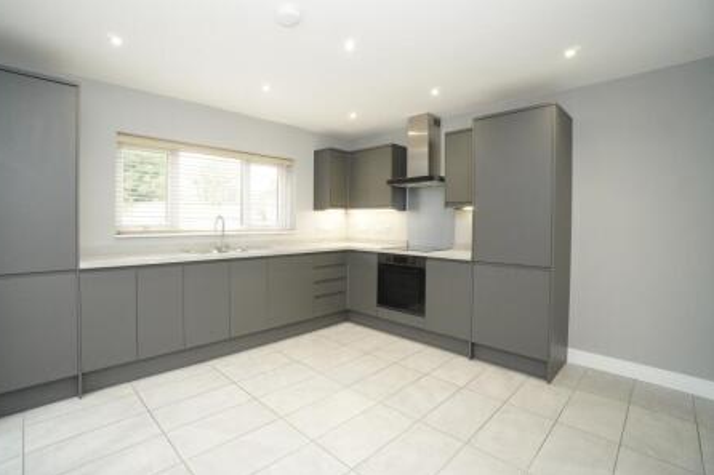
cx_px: 335
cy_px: 225
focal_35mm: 16
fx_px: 317
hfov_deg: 96.6
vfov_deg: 73.6
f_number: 6.3
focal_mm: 10
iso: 4000
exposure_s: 1/160
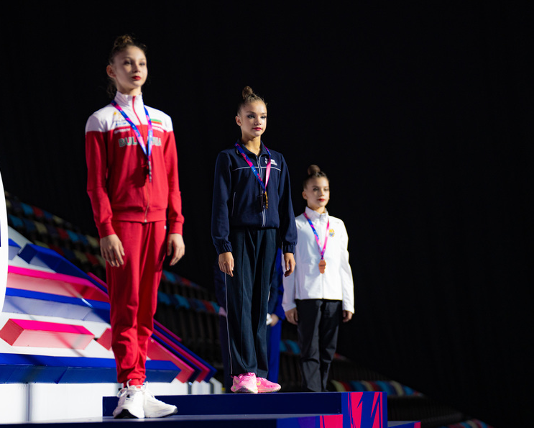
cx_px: 268
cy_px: 215
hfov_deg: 11.5
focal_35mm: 167
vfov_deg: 9.3
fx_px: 2640
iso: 1000
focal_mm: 147
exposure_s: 1/500
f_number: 2.8
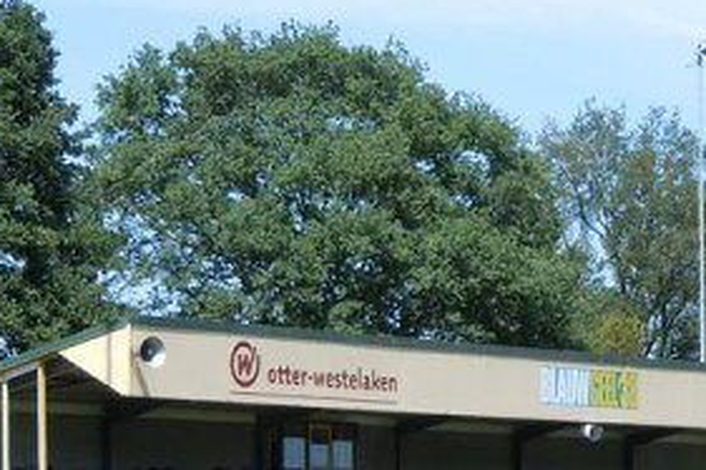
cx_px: 437
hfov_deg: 12.0
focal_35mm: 171
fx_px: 3351
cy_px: 392
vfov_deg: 8.0
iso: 100
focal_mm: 13.9
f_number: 4.3
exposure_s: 1/400
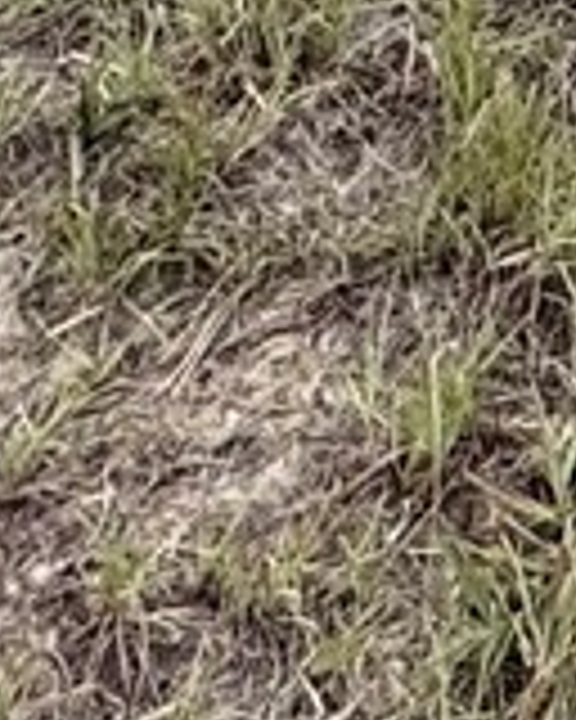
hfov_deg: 10.2
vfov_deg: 8.7
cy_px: -1940
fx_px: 2919
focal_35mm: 137
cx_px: 1228
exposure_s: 1/652
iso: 40
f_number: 2.2
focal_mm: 2.22
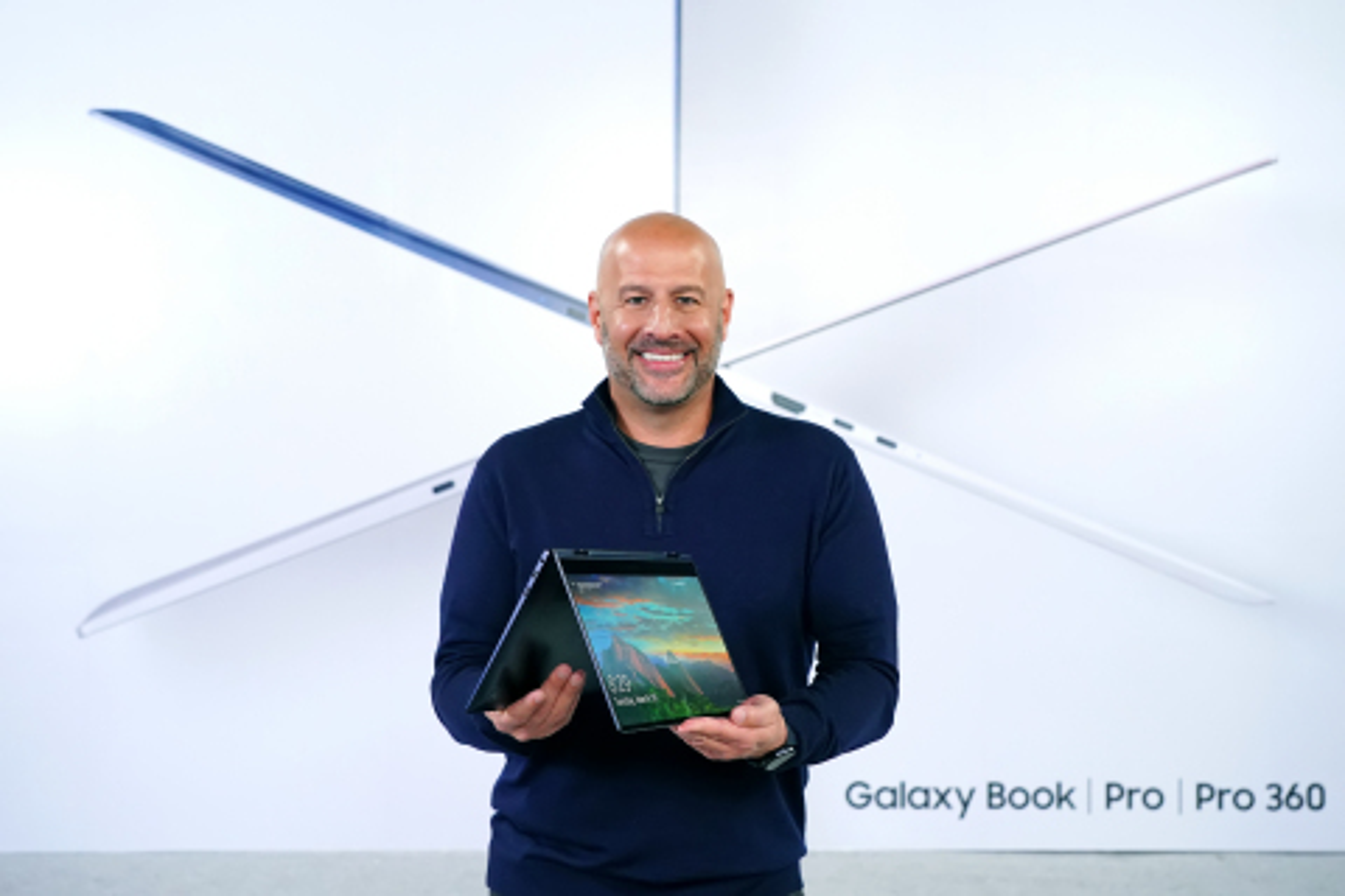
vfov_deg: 29.2
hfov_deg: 42.7
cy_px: 448
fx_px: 1718
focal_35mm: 46
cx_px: 672
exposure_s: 1/200
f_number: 5.6
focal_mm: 46
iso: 3200
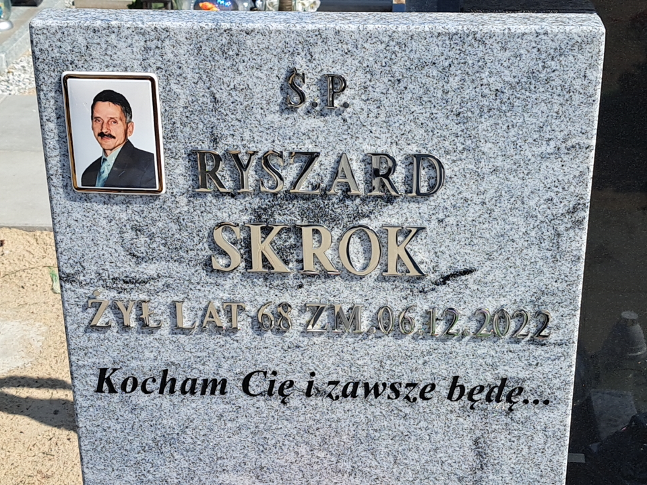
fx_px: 449
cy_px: 242
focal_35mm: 24
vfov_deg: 56.8
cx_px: 324
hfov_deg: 71.6
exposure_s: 1/928
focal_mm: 5.23
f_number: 1.8
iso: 50
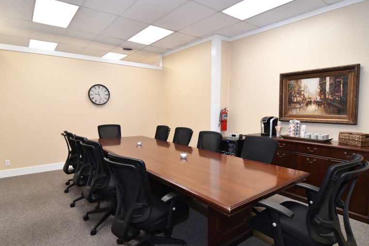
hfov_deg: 86.9
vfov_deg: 64.5
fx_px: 195
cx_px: 186
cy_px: 124
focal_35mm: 19
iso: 8000
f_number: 7.1
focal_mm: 12
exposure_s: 1/250
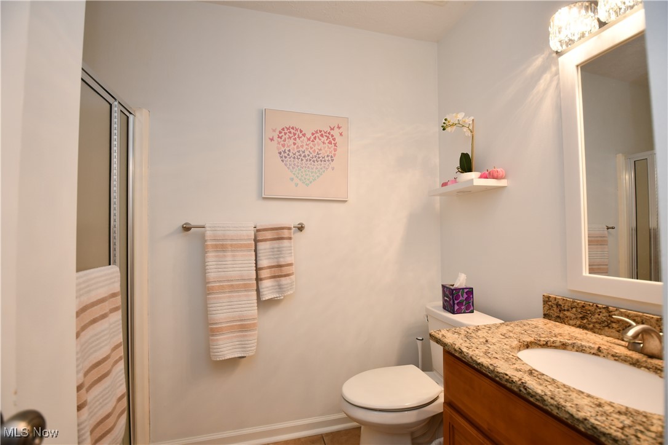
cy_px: 222
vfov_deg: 77.3
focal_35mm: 15
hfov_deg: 100.4
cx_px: 334
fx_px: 278
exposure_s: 1/60
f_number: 4
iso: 280
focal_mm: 10
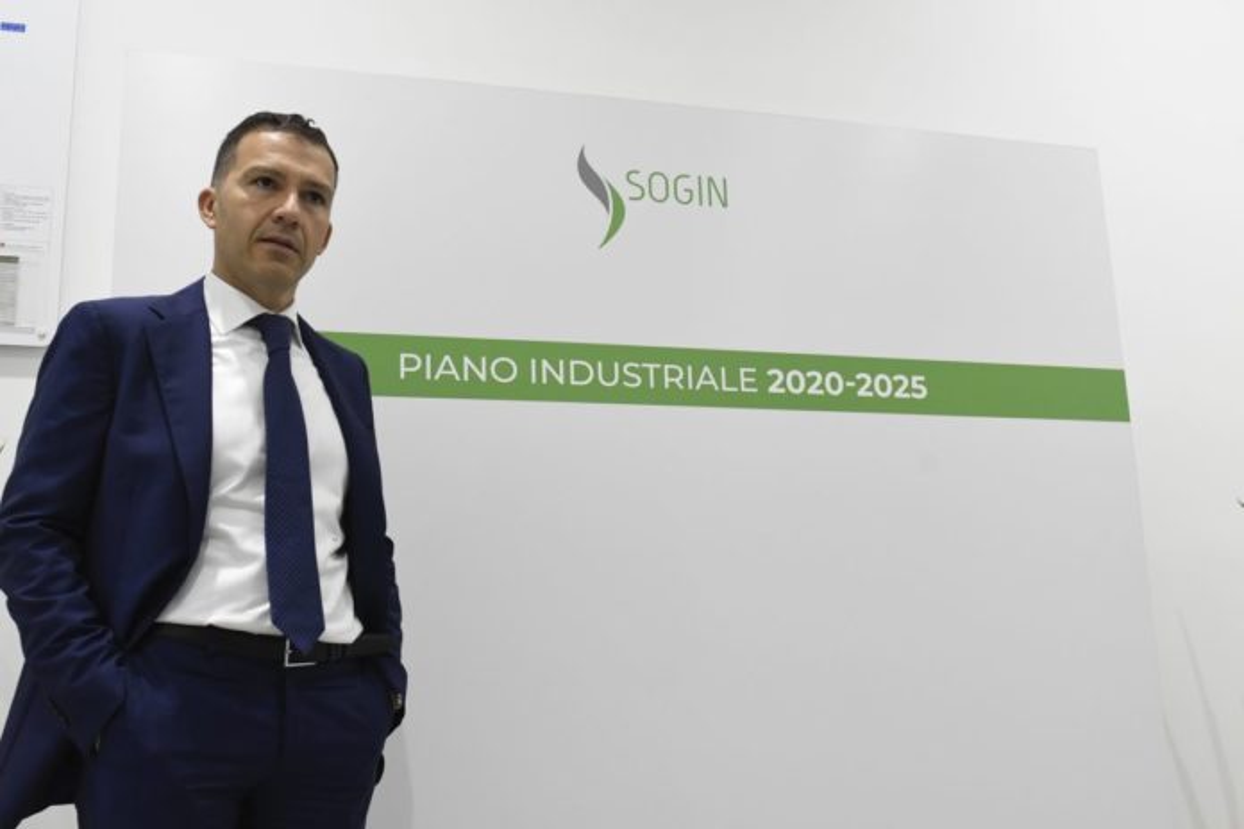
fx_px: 1244
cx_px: 622
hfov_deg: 53.1
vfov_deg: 36.9
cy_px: 414
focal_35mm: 36
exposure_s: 1/125
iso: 2000
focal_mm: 24
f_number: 5.6
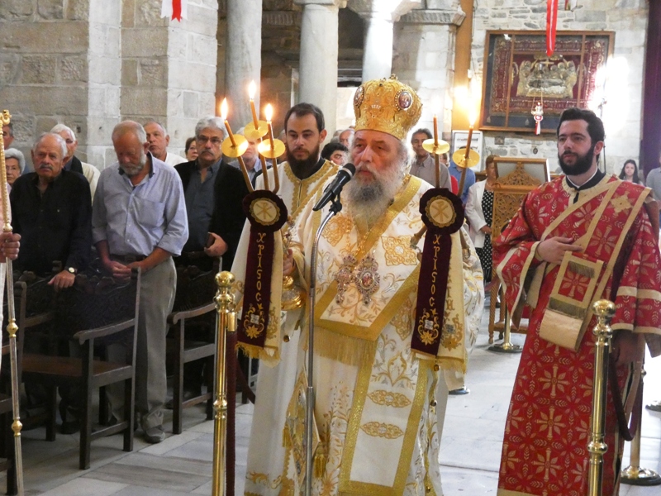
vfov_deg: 22.3
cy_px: 248
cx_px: 330
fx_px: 1260
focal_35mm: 66
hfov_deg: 29.4
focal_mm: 11.9
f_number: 4.2
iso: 1600
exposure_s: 1/40
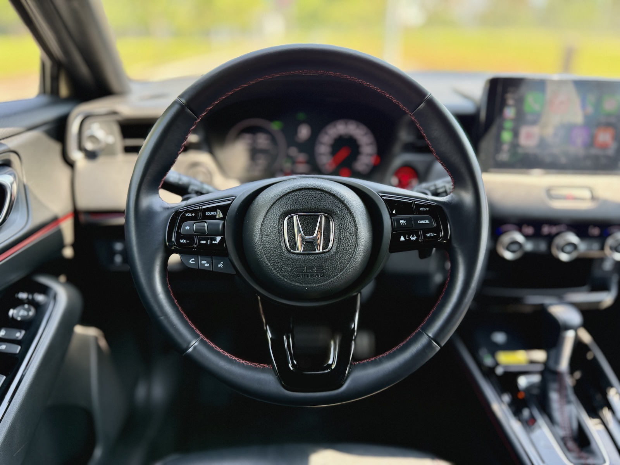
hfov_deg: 71.6
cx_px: 310
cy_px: 232
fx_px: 430
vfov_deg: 56.8
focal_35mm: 24
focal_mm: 6.76
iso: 200
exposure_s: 1/146
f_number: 1.78
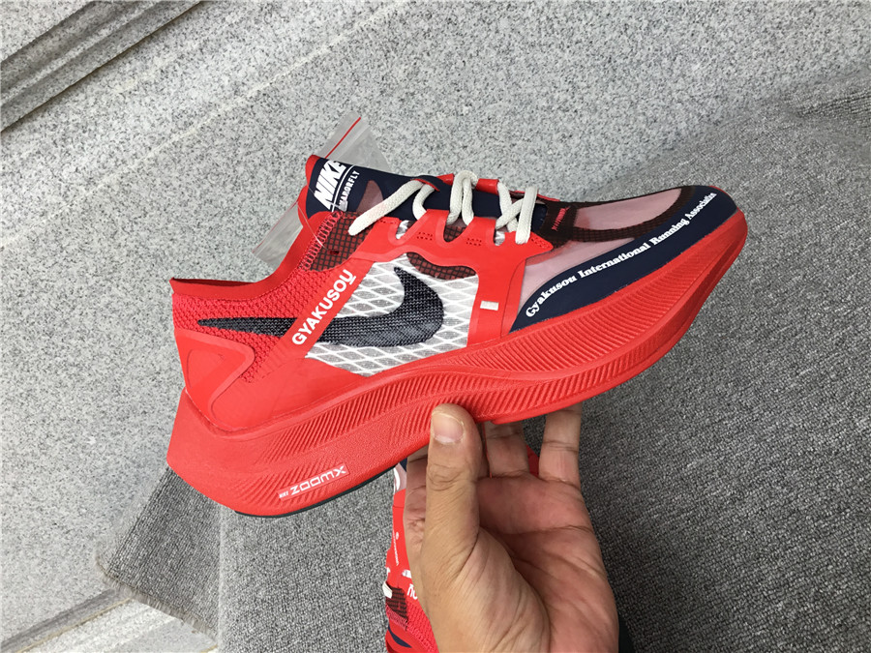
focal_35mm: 31
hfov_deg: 58.4
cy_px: 326
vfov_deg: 45.4
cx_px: 436
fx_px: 780
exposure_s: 1/100
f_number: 2.4
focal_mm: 3.3
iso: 32
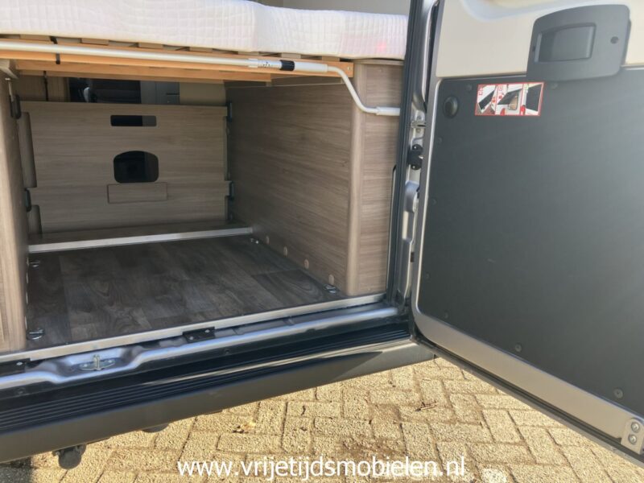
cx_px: 322
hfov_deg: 63.4
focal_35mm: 28
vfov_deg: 49.7
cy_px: 242
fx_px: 521
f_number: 1.8
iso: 32
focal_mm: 3.99
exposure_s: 1/121
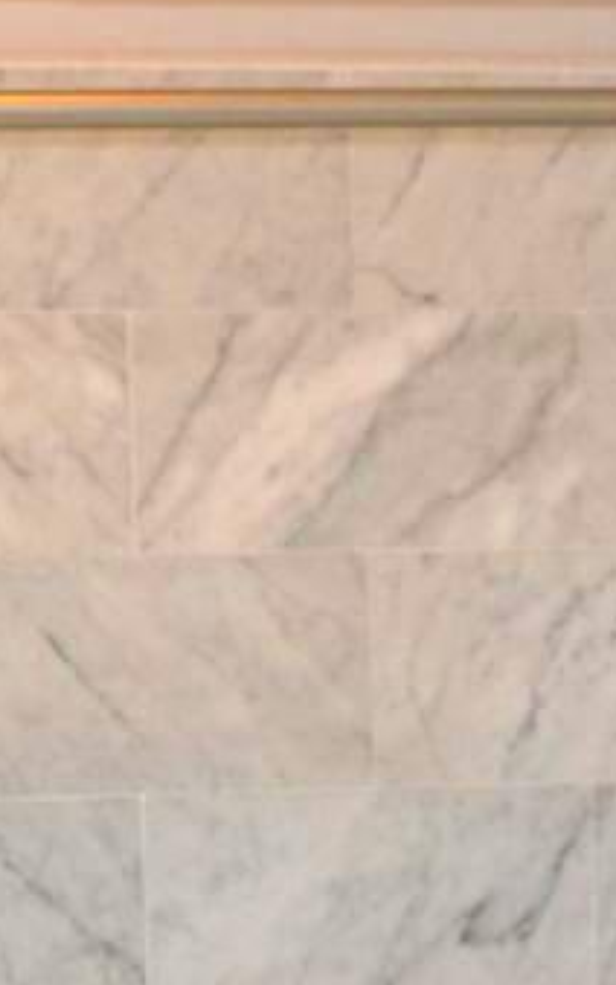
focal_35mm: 166
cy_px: 1274
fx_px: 4457
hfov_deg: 7.8
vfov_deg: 12.2
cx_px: -203
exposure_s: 1/60
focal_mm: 18
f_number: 3.5
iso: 720
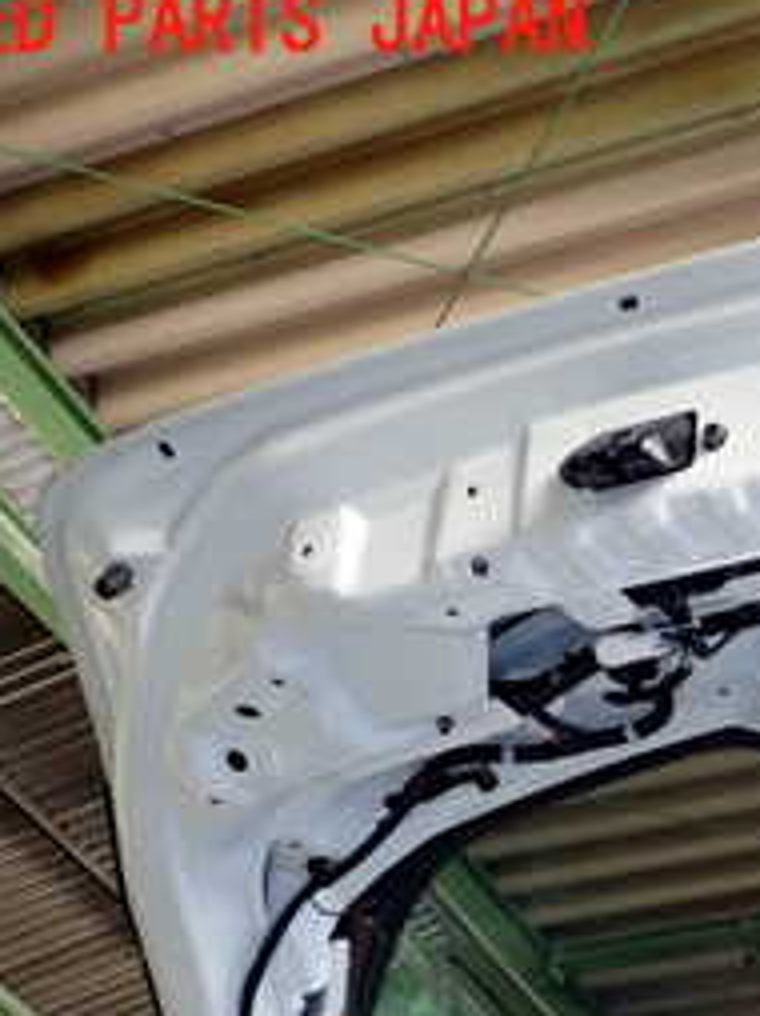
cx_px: 1060
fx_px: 2082
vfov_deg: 26.7
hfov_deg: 18.8
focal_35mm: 71
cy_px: 876
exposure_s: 1/30
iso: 200
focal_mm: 5.4
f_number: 2.3
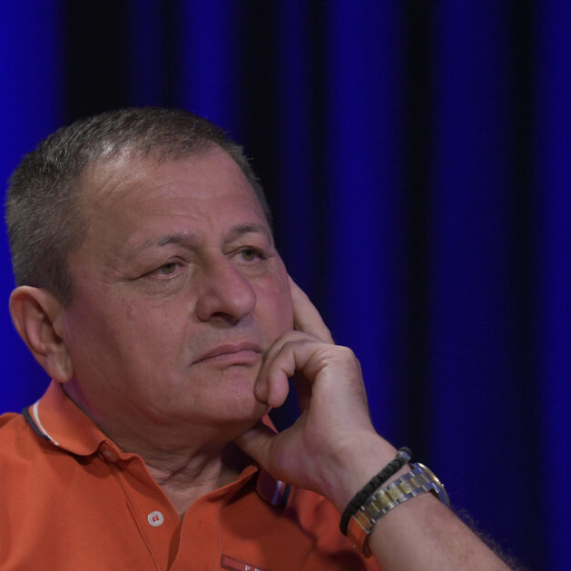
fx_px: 4778
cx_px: 219
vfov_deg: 6.8
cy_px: 295
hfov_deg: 6.8
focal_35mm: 256
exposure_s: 1/320
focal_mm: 185
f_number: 4
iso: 2500
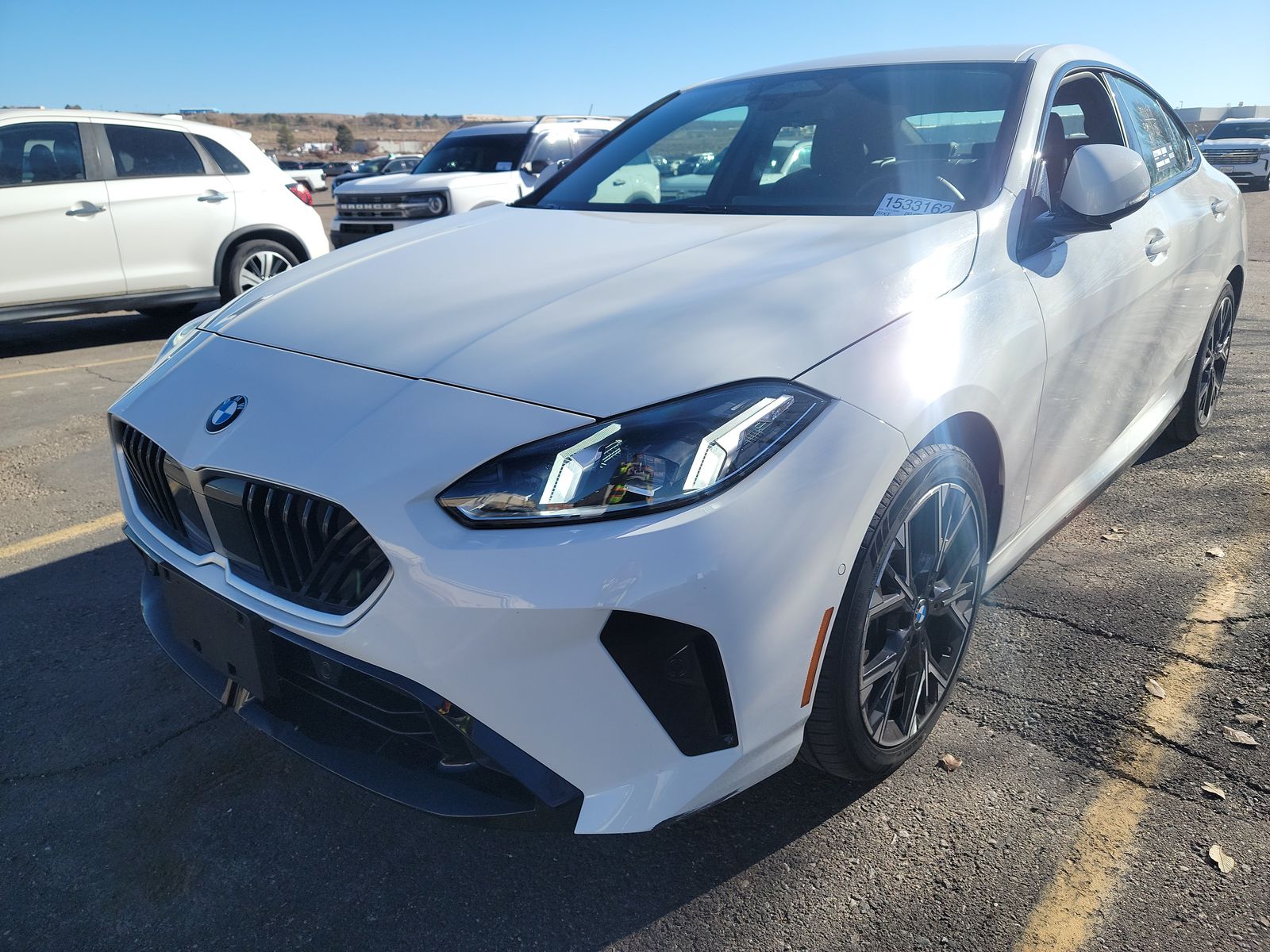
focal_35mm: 24
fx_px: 881
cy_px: 476
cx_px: 635
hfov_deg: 71.6
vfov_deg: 56.8
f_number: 1.8
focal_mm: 6.7
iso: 50
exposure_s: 1/609
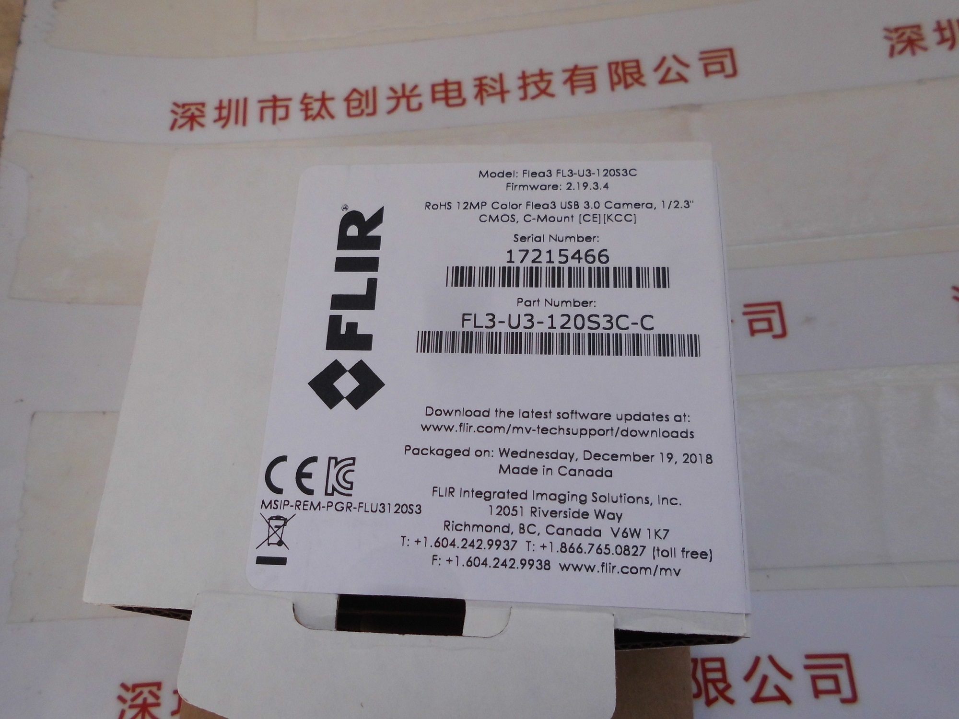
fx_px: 720
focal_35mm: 26
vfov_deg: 53.1
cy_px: 360
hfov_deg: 67.3
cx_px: 480
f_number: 3.2
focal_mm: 4.6
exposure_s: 1/724
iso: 100
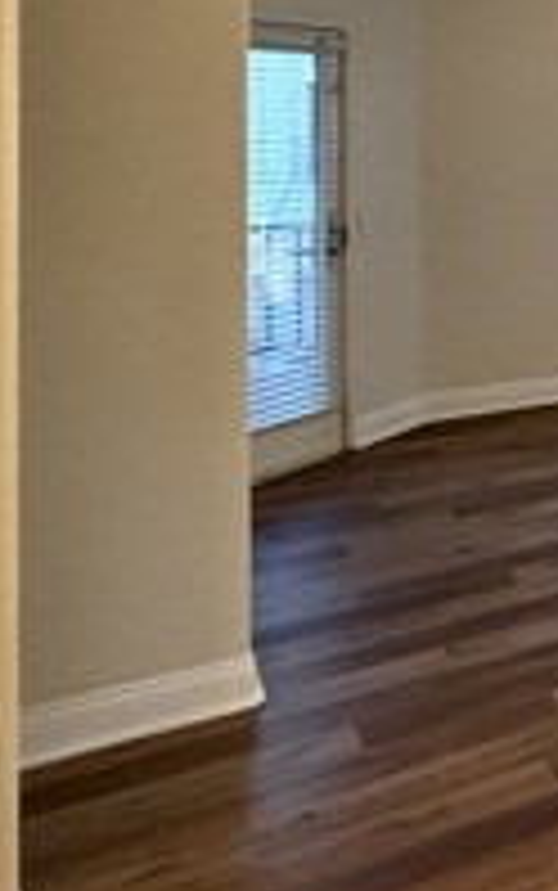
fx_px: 1166
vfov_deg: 39.4
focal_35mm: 48
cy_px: 126
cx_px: 1238
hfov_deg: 16.5
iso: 160
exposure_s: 1/120
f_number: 2.2
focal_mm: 2.22
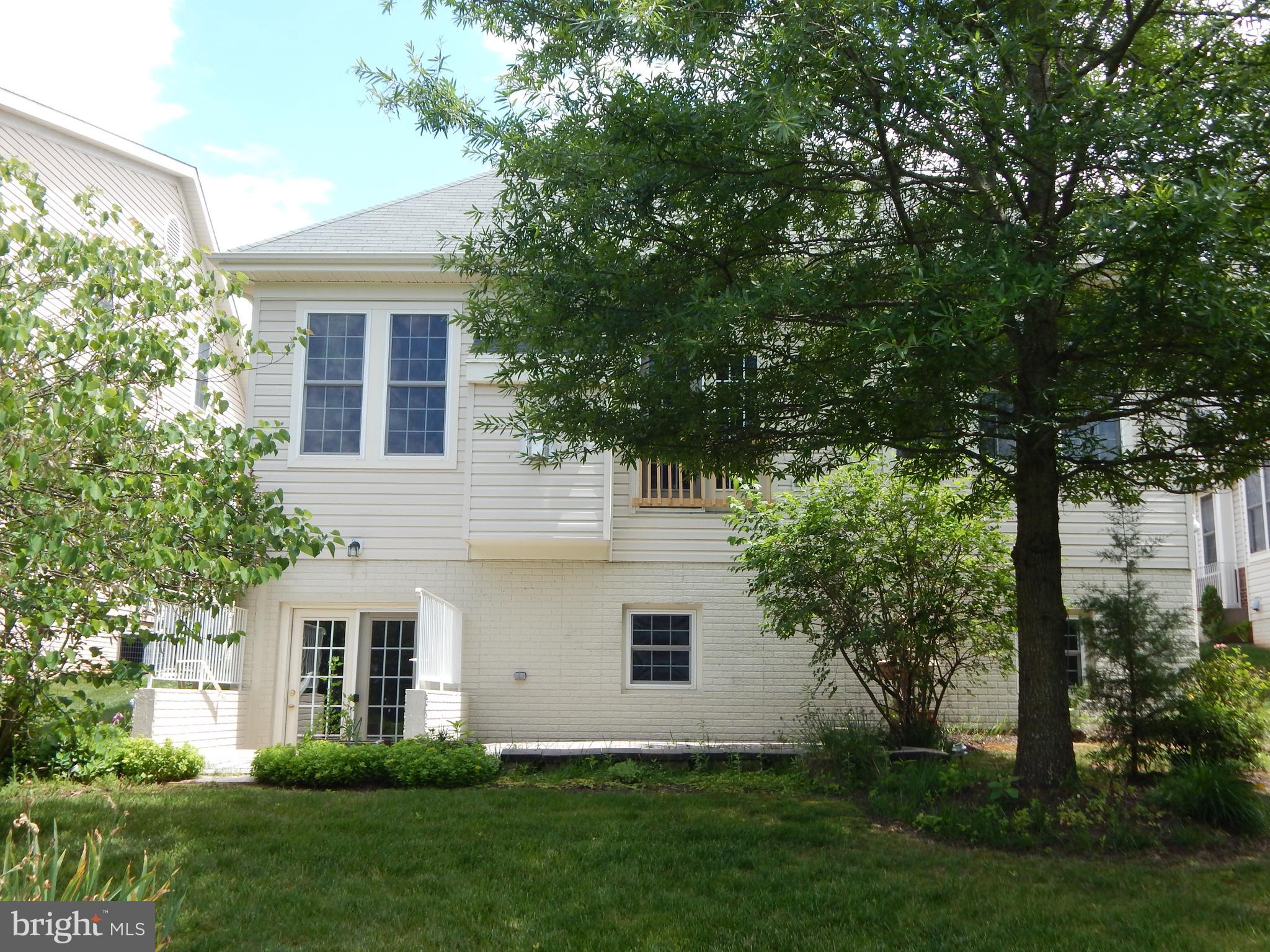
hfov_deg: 54.0
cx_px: 635
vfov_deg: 41.8
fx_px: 1247
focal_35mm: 34
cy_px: 476
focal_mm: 6.1
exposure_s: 1/500
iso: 125
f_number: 3.3
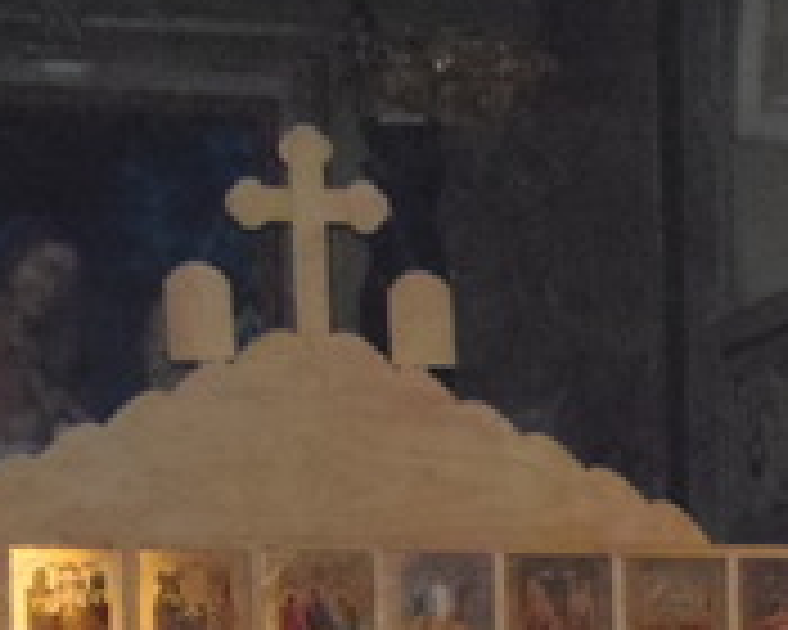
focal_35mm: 175
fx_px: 4081
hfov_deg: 10.8
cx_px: 946
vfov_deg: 8.6
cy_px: 1048
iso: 1000
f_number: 3.8
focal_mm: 9.1
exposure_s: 1/30
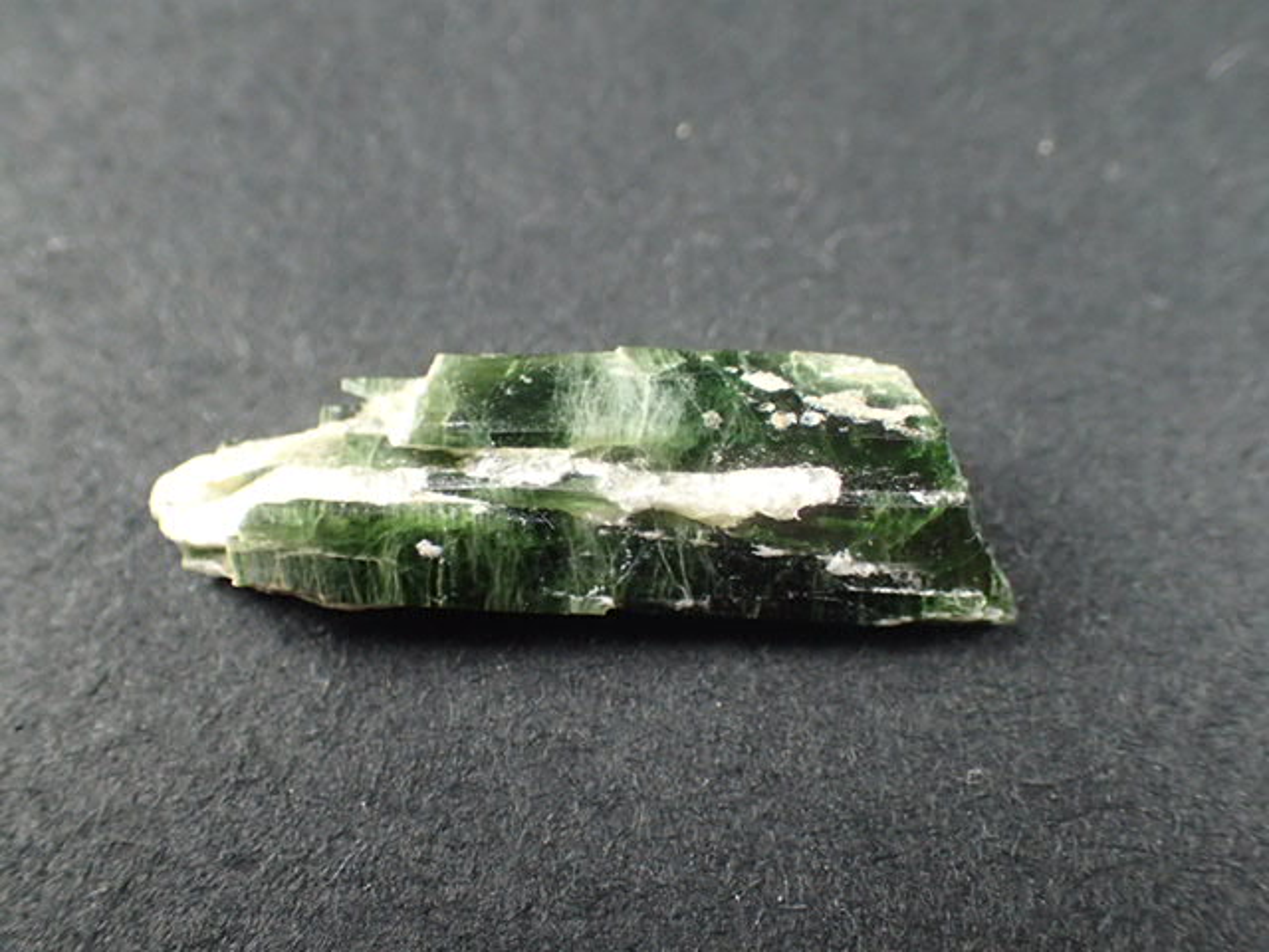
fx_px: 1576
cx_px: 634
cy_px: 476
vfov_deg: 33.6
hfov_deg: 43.9
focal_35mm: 43
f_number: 2.9
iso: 500
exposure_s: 1/160
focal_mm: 7.86
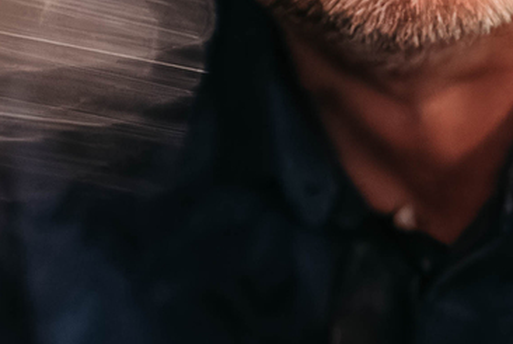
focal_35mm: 262
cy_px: 10
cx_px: 188
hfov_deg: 7.8
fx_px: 3738
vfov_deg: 5.3
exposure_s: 1/200
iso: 5000
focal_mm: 50
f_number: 2
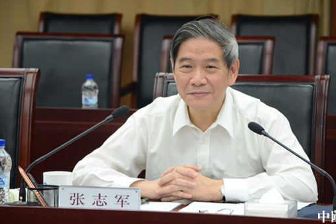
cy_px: 108
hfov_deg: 11.0
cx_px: 193
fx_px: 1742
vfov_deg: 7.4
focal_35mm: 187
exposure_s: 1/25
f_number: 5.6
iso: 400
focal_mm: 105
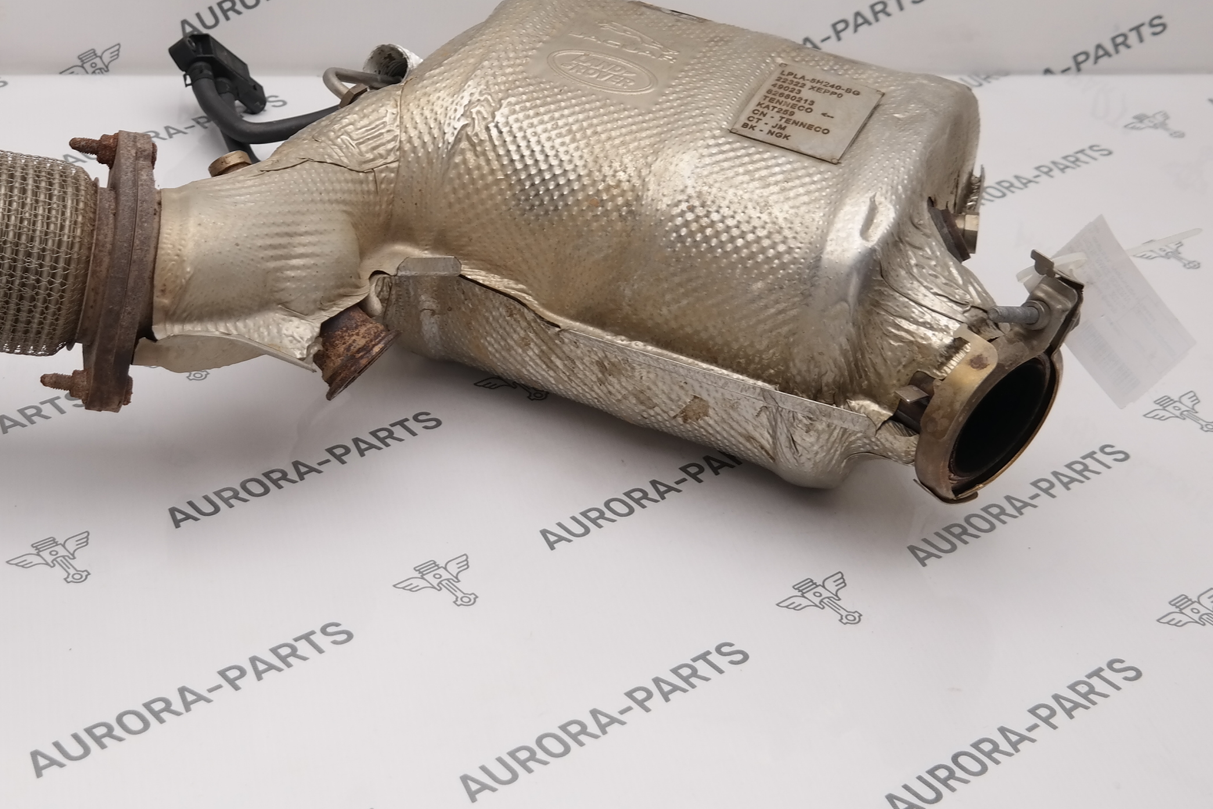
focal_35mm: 67
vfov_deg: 20.2
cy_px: 202
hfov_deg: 29.7
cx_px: 347
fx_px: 2258
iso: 100
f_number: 4
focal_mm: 24
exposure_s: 1/100
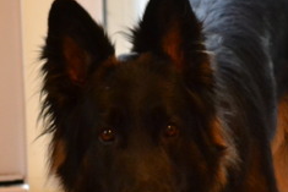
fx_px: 1796
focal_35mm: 224
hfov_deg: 9.2
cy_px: 162
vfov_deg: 6.1
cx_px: 108
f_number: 5.6
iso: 3200
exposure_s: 1/50
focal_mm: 55
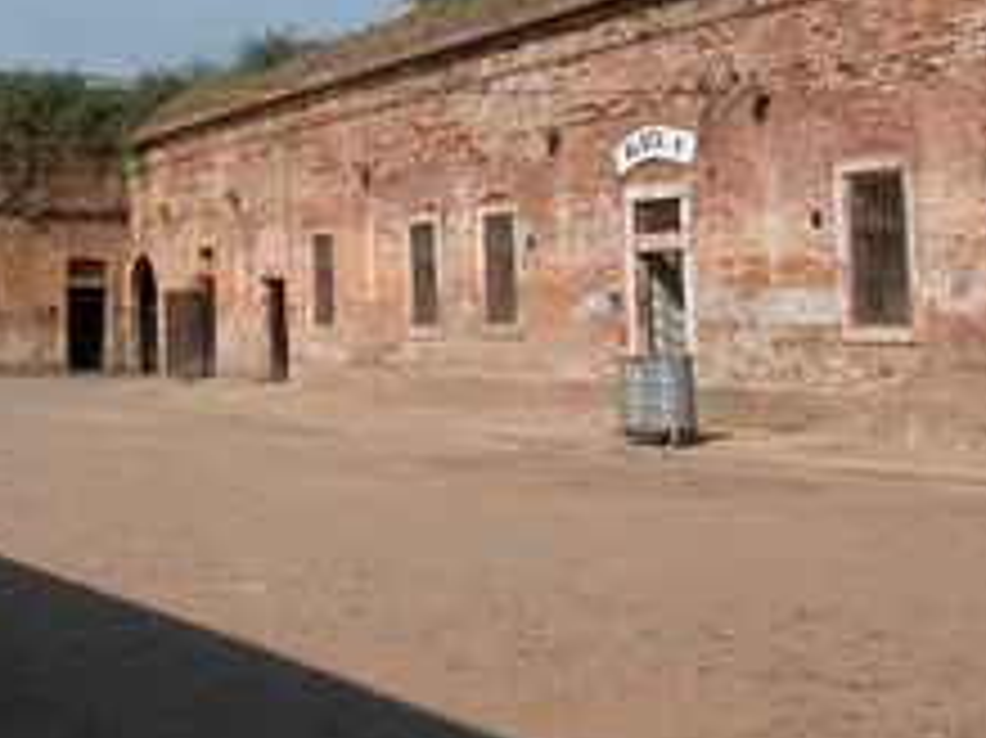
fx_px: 1822
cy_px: 153
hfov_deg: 29.7
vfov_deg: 22.6
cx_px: 230
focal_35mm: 64
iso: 100
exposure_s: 1/496
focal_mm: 8.9
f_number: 7.1
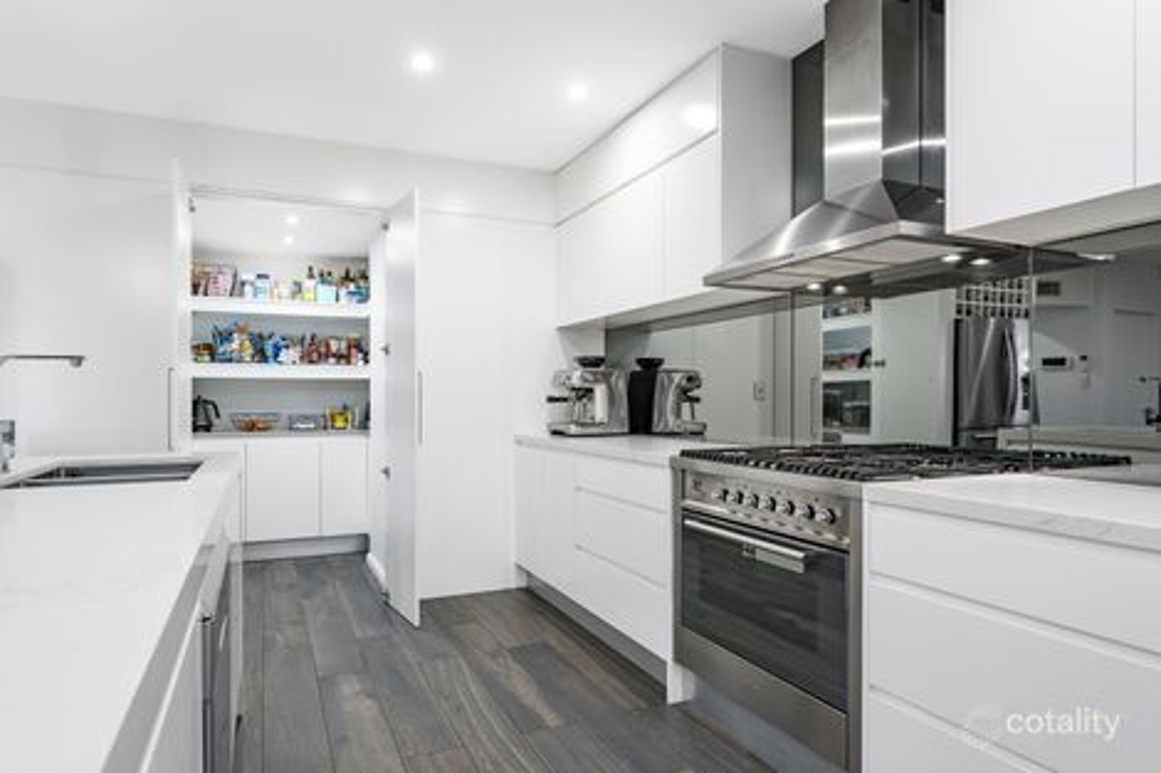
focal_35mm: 21
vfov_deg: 59.2
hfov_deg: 81.0
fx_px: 680
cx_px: 580
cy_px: 386
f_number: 8
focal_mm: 21.1
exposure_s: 1/13
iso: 640
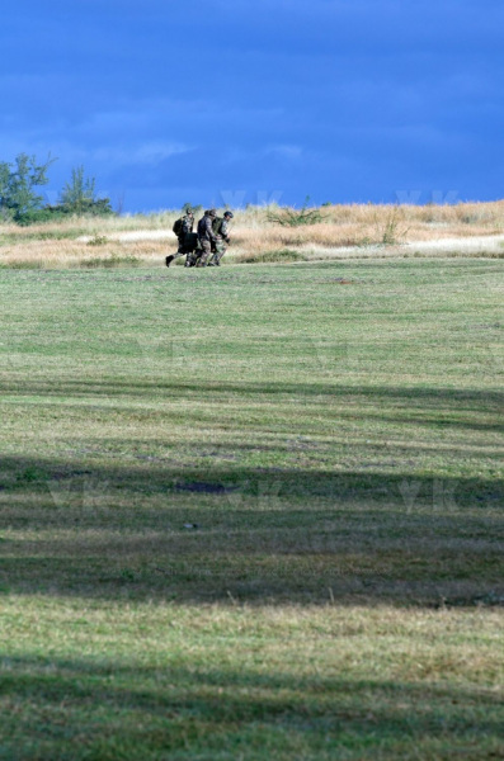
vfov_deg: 6.9
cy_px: 380
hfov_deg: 4.6
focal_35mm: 300
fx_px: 6333
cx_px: 252
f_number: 8
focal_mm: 200
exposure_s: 1/640
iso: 250
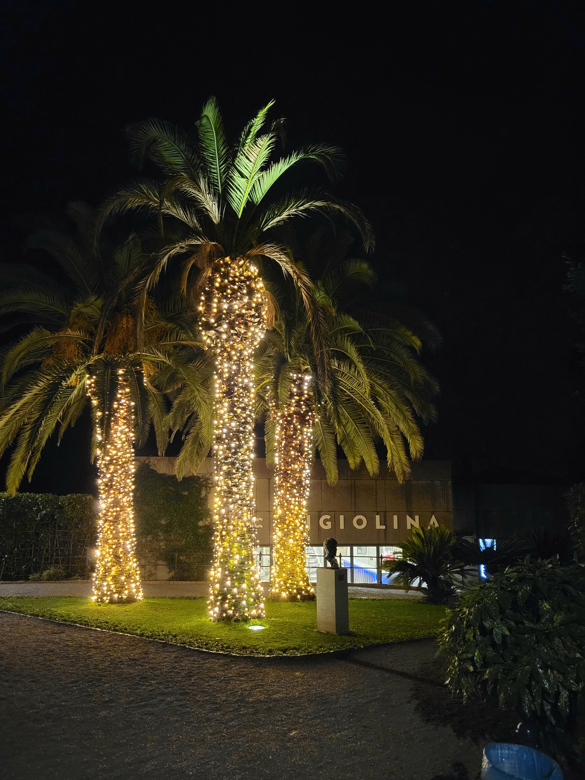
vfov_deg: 65.3
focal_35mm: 27
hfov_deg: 51.3
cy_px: 399
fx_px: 608
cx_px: 281
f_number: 1.8
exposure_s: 1/25
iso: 1250
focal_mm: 5.4
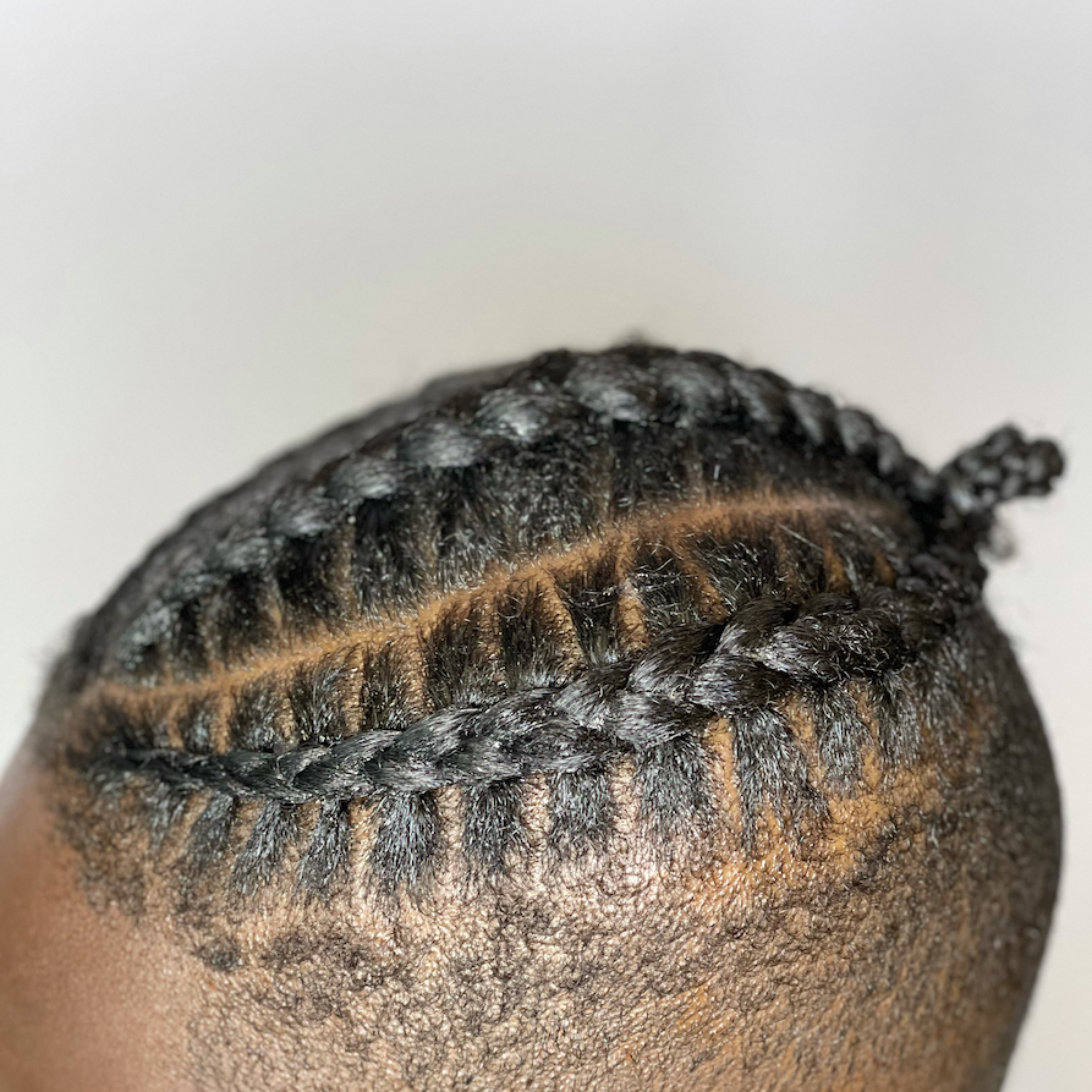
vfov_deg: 22.7
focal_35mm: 76
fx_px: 2712
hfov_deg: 22.8
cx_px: 547
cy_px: 675
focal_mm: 7.5
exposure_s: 1/120
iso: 200
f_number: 2.2
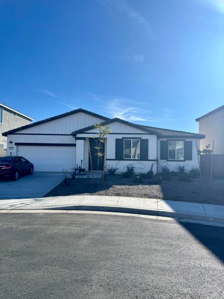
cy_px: 150
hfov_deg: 56.8
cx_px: 112
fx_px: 207
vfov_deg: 71.6
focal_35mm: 24
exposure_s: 1/2331
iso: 80
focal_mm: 6.76
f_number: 1.78
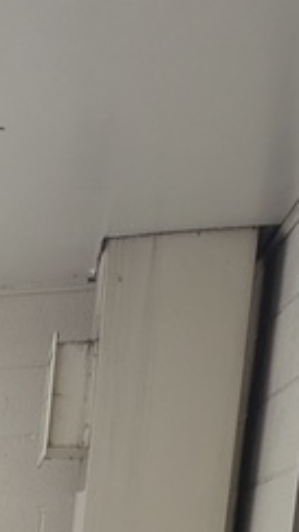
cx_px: -555
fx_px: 1650
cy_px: 1110
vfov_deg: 14.6
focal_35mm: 117
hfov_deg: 8.8
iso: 85
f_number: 1.85
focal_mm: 6.81
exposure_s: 1/60
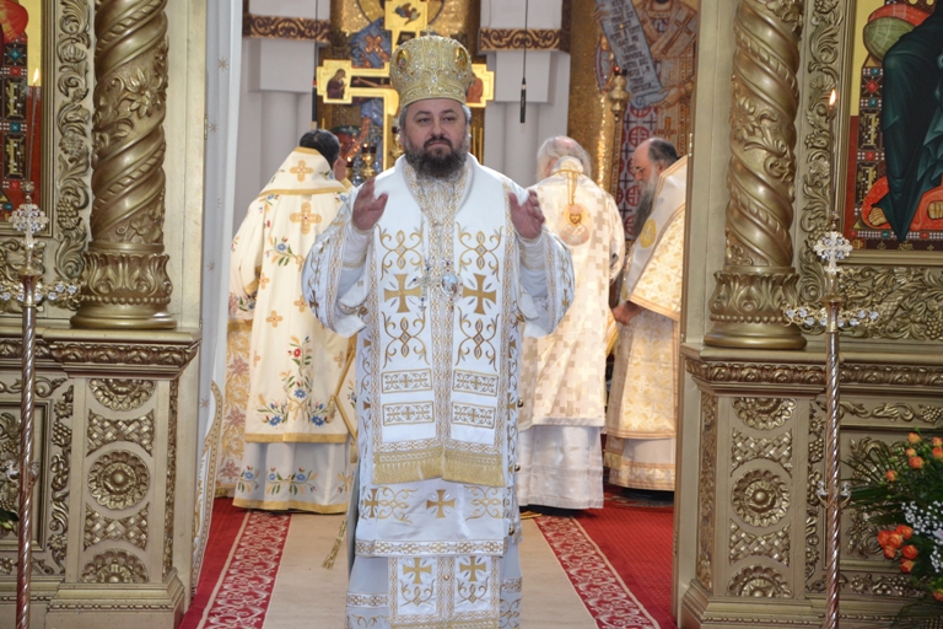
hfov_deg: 27.0
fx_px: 1964
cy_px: 314
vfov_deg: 18.2
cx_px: 472
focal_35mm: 75
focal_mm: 50
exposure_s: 1/60
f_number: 5
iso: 900
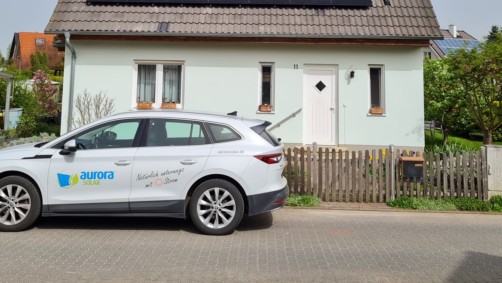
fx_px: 586
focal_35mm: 44
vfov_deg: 25.9
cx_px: 246
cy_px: 9
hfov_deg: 46.4
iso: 50
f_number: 1.8
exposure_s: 1/3144
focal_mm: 5.4
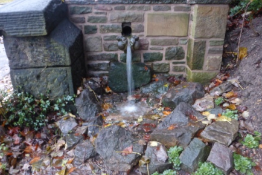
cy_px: 87
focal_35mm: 29
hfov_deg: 63.7
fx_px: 211
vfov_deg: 44.9
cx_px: 133
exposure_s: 1/5
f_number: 3.4
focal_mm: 4.8
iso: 400
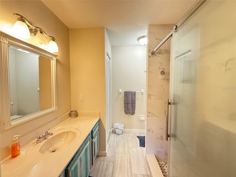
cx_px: 118
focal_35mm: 14
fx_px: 95
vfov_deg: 85.7
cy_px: 88
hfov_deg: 102.1
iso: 640
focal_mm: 2.22
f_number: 2.2
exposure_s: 1/60
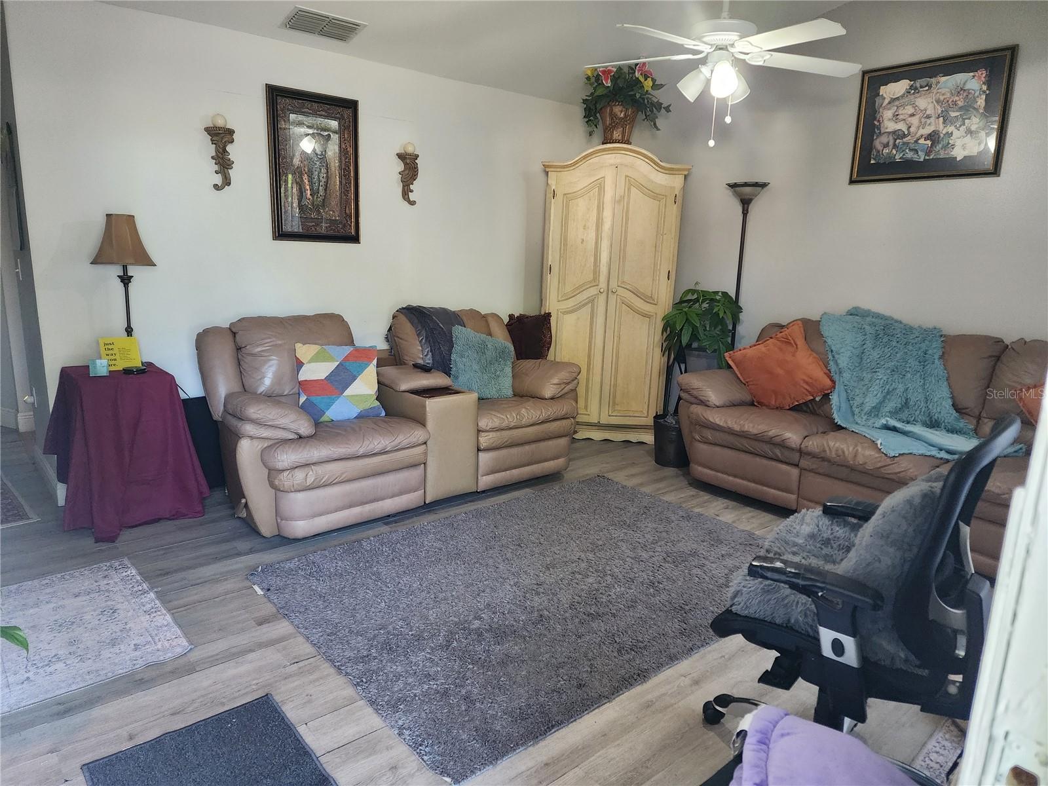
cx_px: 524
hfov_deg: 73.9
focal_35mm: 23
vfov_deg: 58.9
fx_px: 696
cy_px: 393
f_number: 1.8
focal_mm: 6.4
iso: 800
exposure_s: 1/120
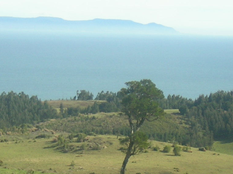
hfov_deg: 8.8
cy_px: 112
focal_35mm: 226
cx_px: 96
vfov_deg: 6.6
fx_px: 1520
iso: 141
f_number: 4.7
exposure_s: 1/304
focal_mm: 14.1
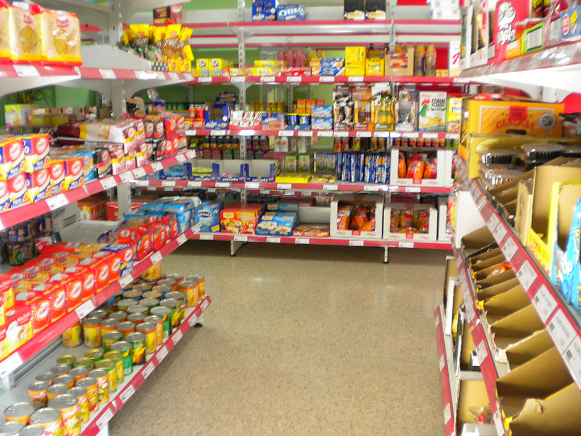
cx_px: 290
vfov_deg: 40.7
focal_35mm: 35
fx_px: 587
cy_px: 218
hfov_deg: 52.6
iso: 112
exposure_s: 1/7.9
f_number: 3.1
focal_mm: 6.3
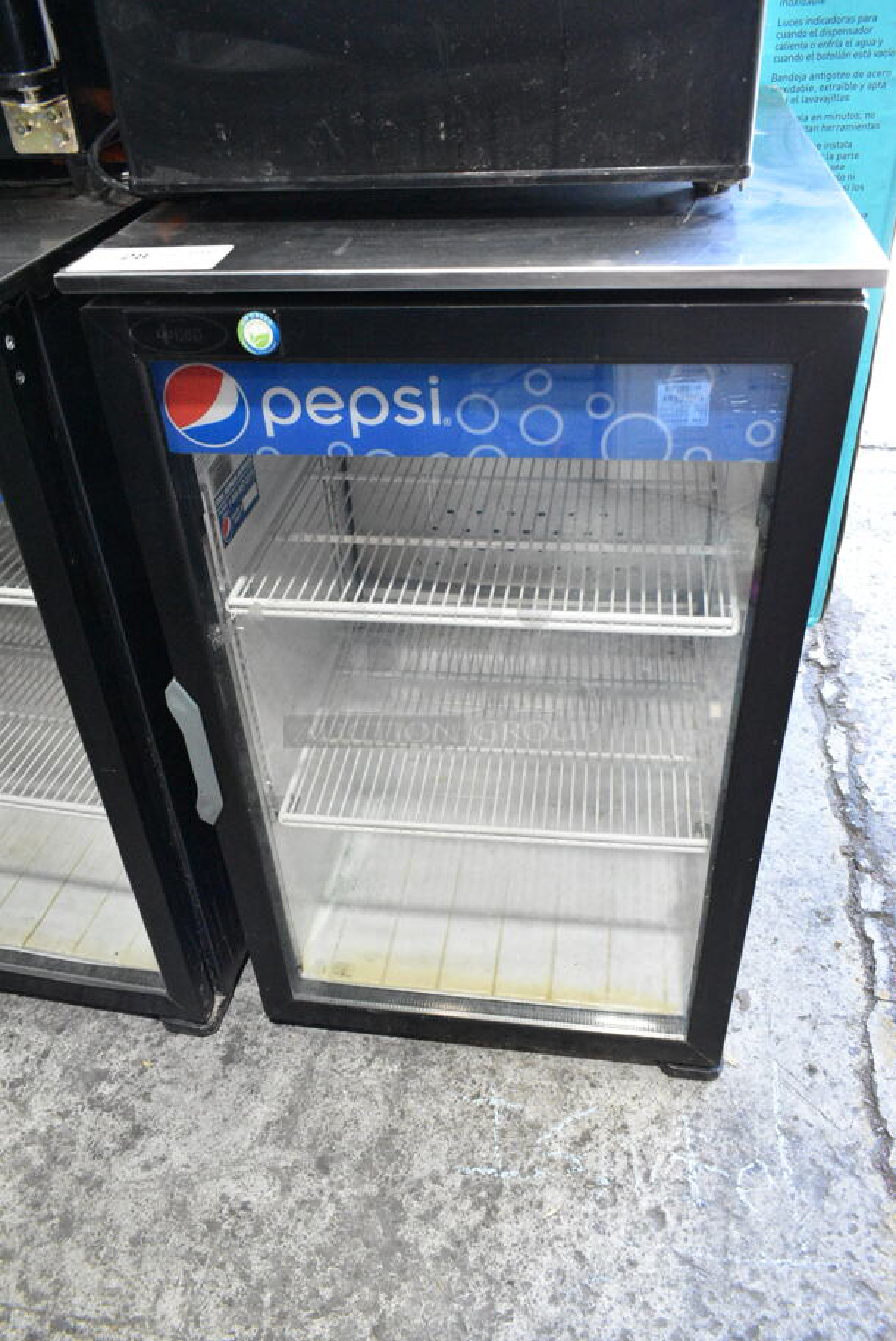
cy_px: 670
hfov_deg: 48.0
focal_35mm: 27
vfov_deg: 67.3
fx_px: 1006
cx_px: 448
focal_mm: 18
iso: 6400
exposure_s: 1/200
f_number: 7.1
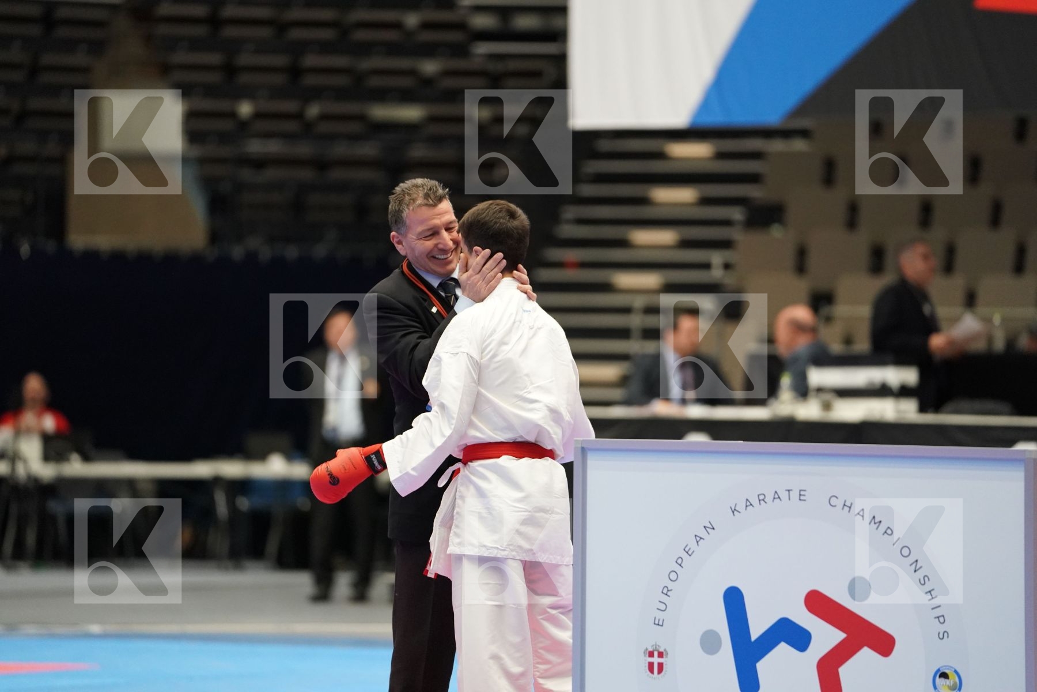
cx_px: 518
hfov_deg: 10.3
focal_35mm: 200
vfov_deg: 6.9
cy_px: 346
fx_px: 5761
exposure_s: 1/1000
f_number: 2.8
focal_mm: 200
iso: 4000
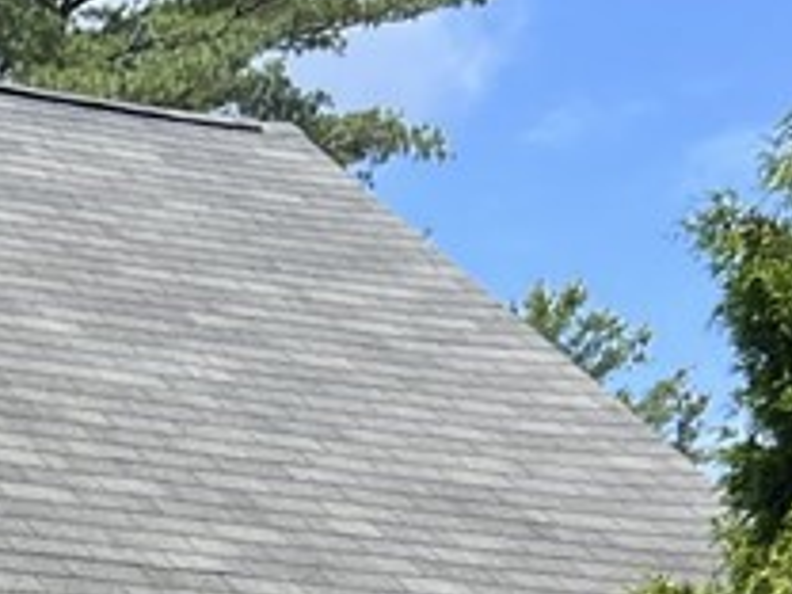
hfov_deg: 13.7
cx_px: -659
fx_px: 2929
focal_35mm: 128
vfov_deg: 10.4
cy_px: 1276
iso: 50
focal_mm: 5.7
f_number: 1.5
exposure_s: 1/1751
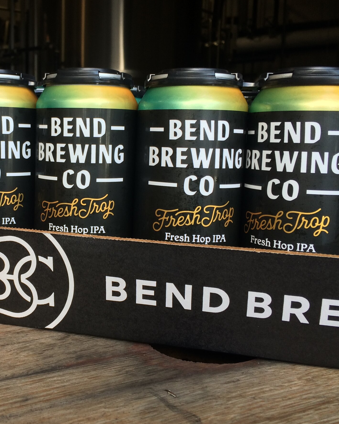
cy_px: 202
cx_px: 73
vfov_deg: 45.8
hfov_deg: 36.2
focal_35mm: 40
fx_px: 502
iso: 50
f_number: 2.2
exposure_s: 1/120
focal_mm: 4.15
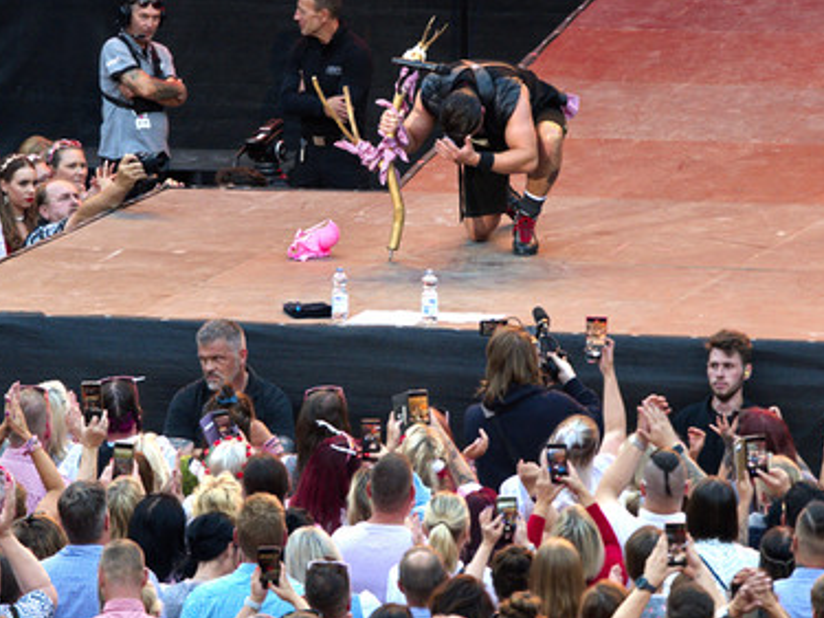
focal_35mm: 312
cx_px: 445
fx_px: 7424
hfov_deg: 6.4
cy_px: 293
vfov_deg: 4.8
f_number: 5
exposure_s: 1/320
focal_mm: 270
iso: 1600
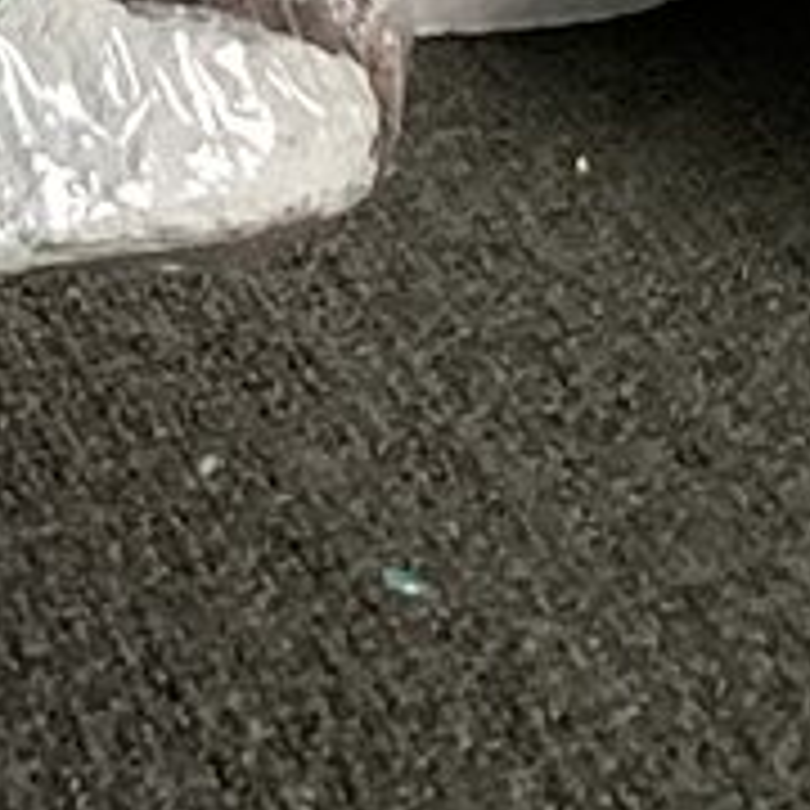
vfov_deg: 7.1
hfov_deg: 7.0
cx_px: -1438
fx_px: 6089
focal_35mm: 230
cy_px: -1271
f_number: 2.4
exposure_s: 1/60
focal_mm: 3.3
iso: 64
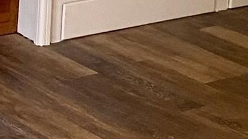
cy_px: -187
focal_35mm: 210
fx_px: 1381
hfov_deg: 10.1
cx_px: -23
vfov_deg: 5.6
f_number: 1.8
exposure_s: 1/60
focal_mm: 4.25
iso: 200
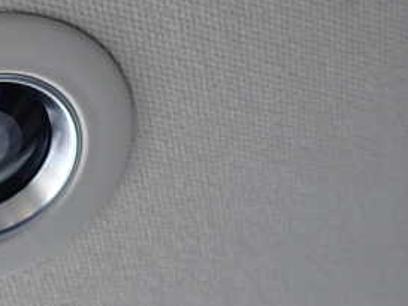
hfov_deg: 27.5
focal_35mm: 66
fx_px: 778
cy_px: 19
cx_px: -12
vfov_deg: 21.7
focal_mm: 5.4
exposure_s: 1/60
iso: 100
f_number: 2.3
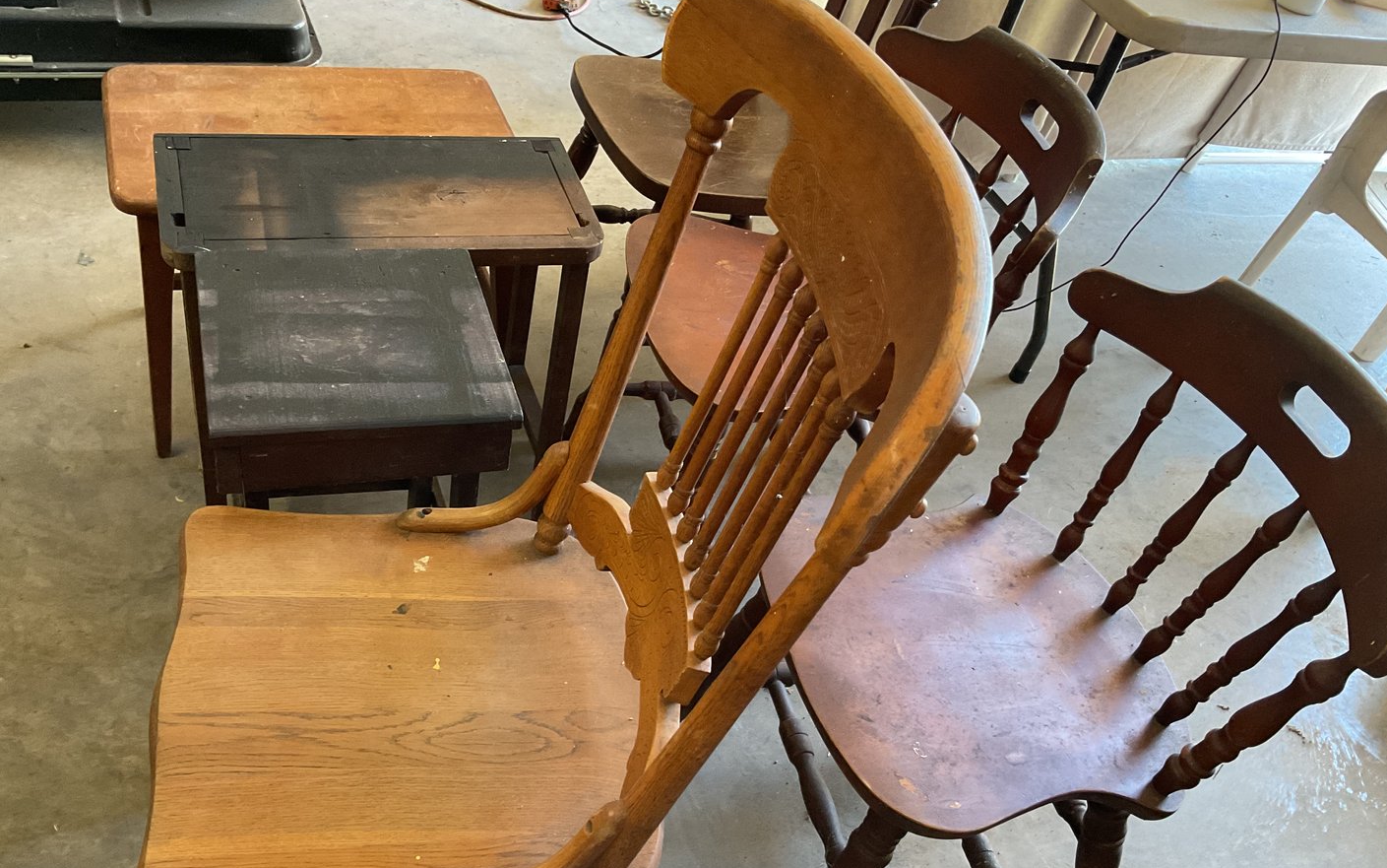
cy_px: 516
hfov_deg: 58.1
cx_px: 666
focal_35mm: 33
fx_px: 1248
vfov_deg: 38.2
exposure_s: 1/60
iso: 200
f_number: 1.8
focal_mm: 3
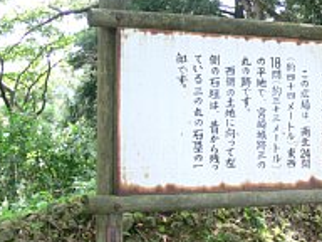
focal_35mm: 73
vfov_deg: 20.2
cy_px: 136
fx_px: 679
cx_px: 258
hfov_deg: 26.2
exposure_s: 1/40
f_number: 2.8
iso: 80
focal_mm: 7.4
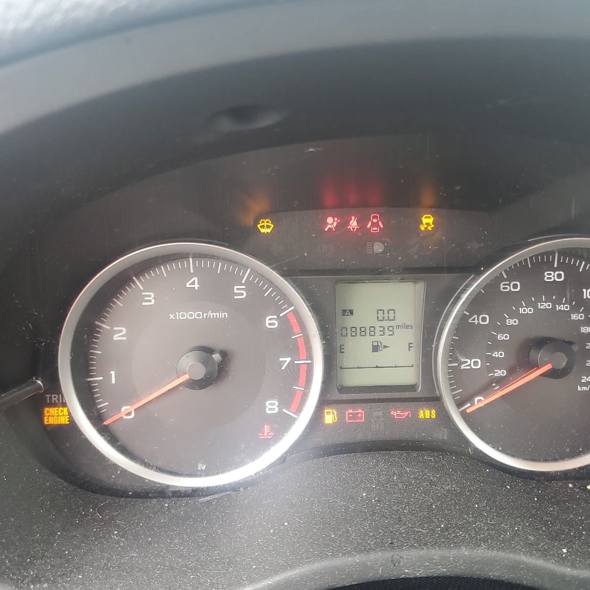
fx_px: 598
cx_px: 344
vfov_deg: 52.5
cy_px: 293
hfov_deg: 52.3
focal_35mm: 31
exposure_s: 1/60.2
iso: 65
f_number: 1.5
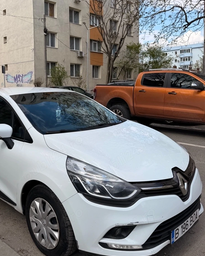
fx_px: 258
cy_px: 97
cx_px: 71
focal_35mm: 34
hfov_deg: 42.9
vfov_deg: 52.3
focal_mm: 6.76
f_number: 1.78
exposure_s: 1/3584
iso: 80
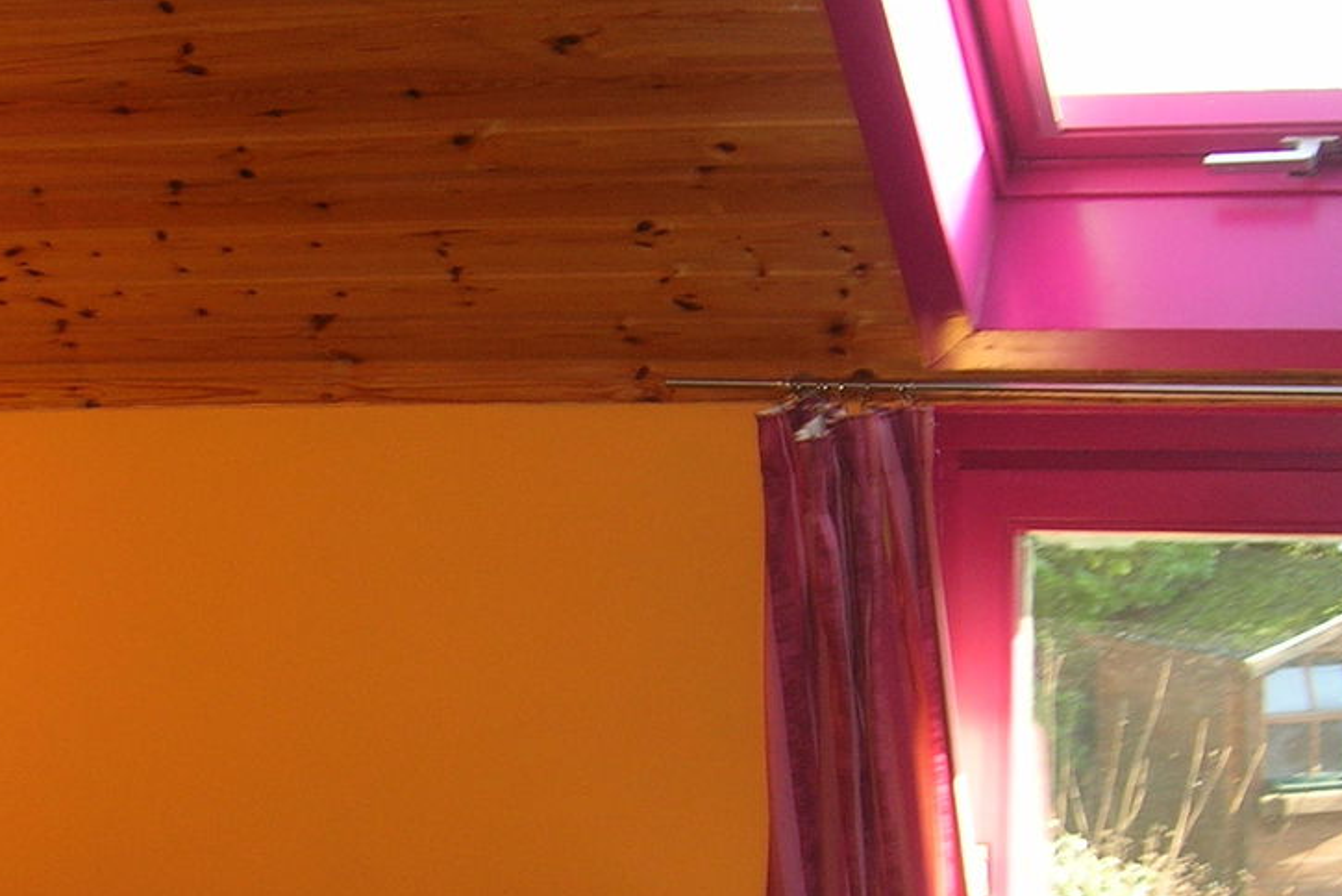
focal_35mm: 78
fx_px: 2909
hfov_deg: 25.7
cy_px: 724
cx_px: 355
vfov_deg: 17.4
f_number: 2.9
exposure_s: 1/30
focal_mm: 5.7
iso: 50
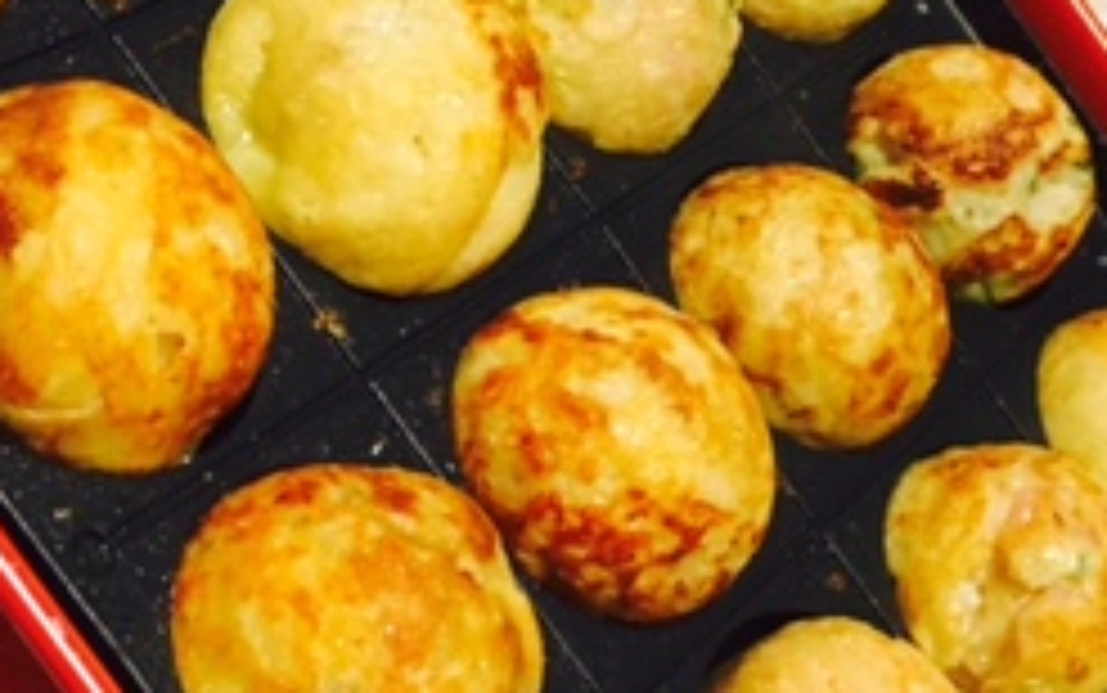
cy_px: 472
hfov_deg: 25.8
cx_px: 644
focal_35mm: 80
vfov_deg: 16.3
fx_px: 2415
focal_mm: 4.15
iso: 160
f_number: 2.2
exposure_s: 1/30
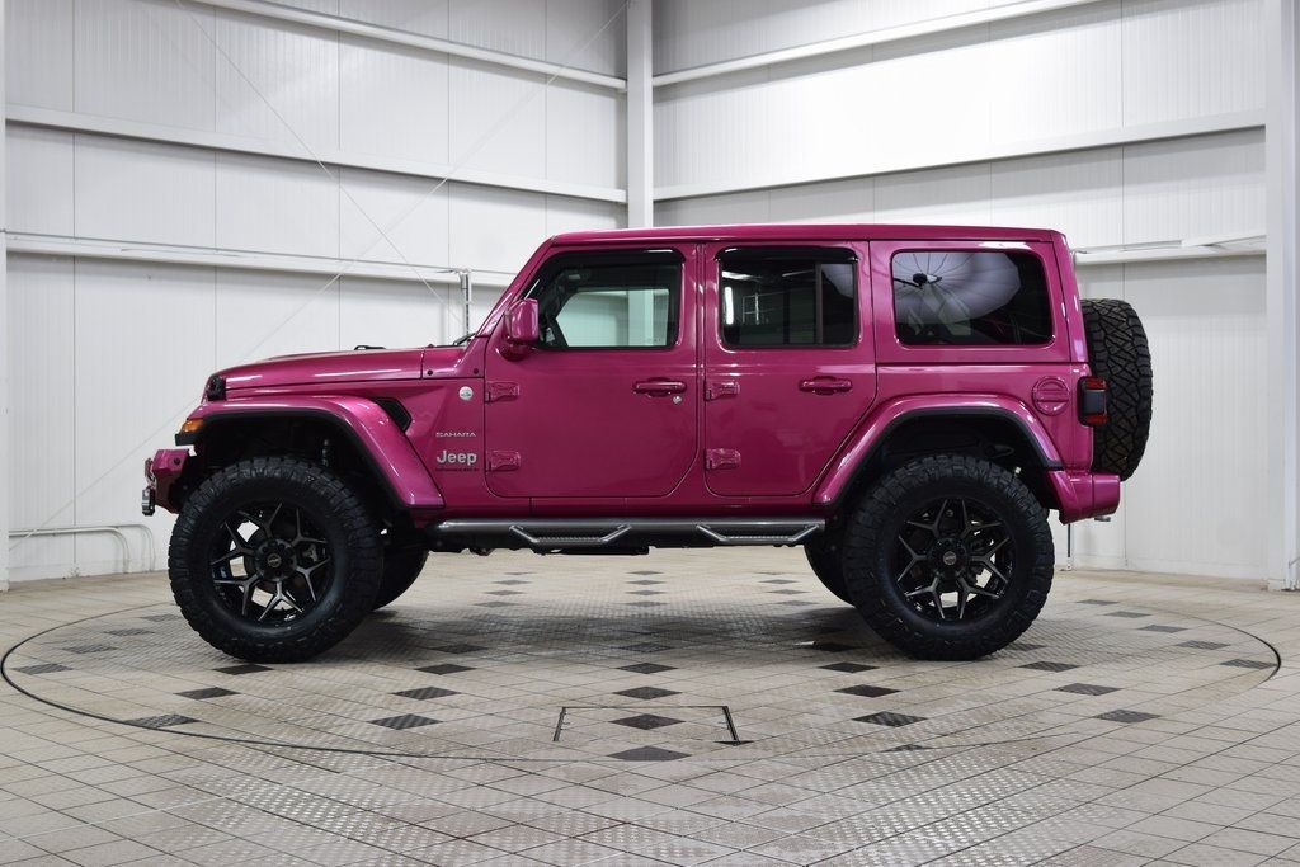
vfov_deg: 29.9
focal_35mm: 45
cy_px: 434
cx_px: 650
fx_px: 1625
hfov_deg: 43.6
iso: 400
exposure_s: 1/15
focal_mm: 30
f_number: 6.3
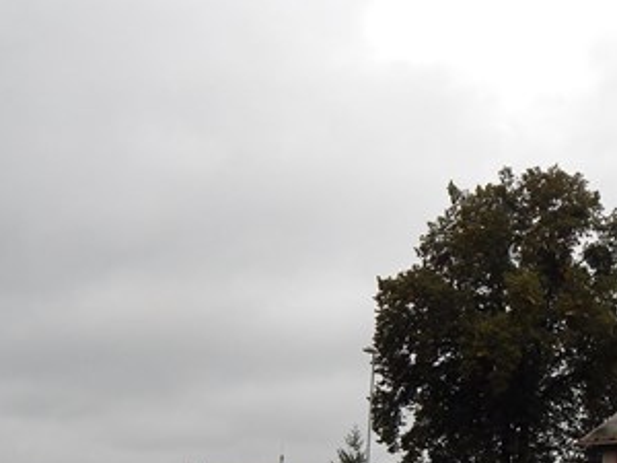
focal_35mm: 49
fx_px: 873
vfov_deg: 28.0
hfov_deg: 37.3
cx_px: 506
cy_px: 455
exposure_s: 1/800
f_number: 3
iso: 125
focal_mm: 4
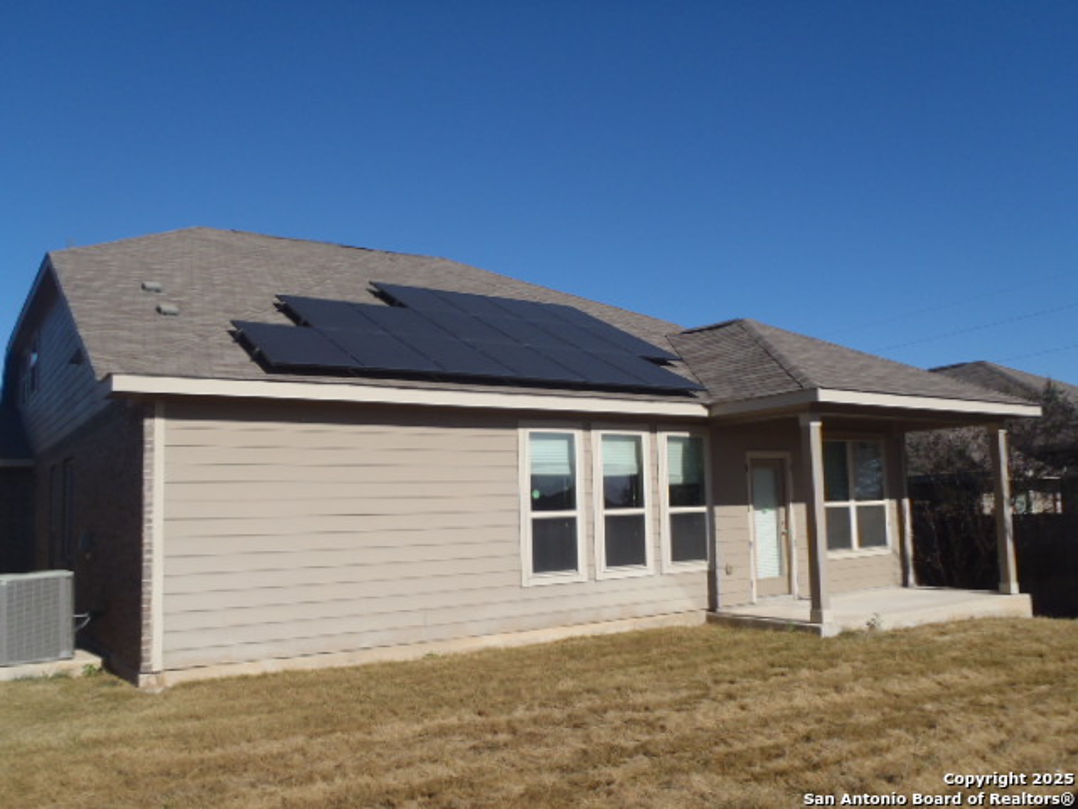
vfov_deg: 49.7
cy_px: 404
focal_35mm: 28
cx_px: 539
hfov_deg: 63.4
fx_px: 872
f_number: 3.9
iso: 80
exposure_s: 1/1000
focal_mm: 5
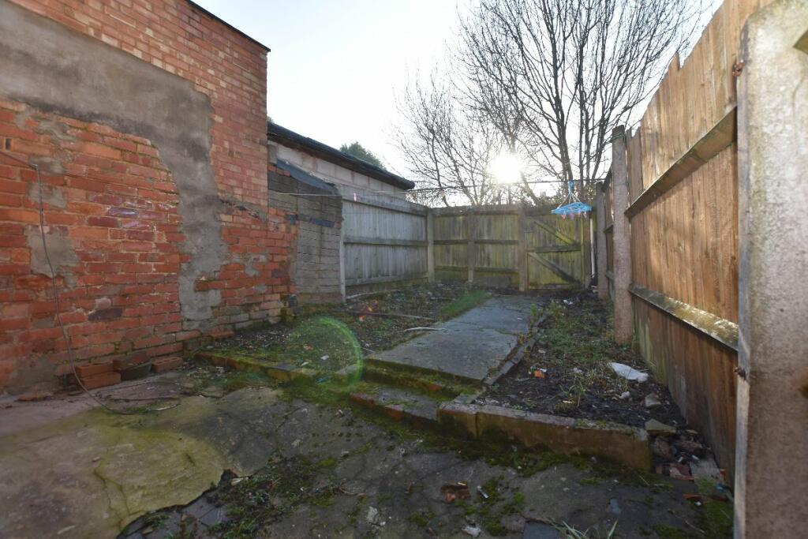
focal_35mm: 15
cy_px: 270
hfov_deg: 100.4
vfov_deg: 77.3
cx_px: 404
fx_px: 337
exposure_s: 1/200
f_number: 5
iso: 125
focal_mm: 10
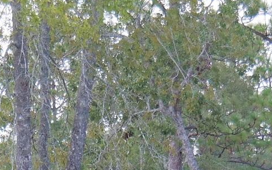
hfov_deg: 4.4
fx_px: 3558
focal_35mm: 480
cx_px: 123
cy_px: 251
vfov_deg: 2.7
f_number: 5.6
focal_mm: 55
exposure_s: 1/160
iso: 200
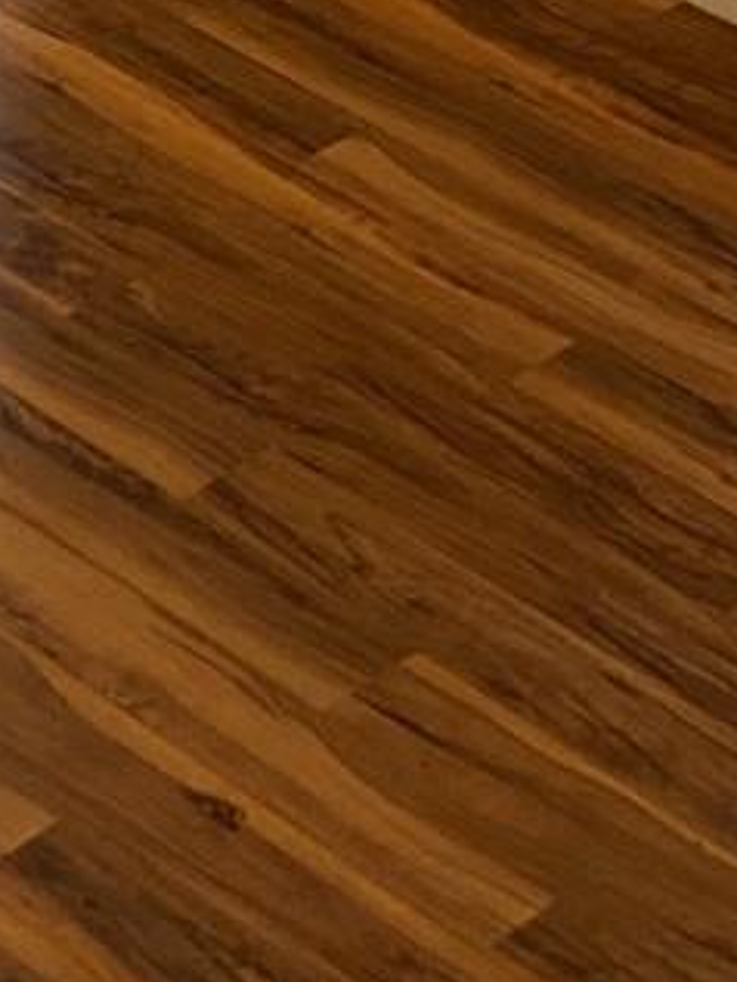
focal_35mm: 168
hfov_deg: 8.7
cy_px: -616
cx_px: -130
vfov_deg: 11.2
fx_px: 4766
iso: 200
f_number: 1.8
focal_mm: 4.25
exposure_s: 1/60
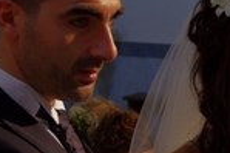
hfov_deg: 9.4
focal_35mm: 217
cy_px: 154
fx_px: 1383
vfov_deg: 6.3
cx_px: 276
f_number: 6.3
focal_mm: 43
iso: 1600
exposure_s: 1/60
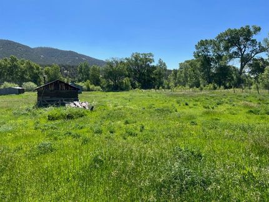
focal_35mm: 26
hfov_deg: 67.3
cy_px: 101
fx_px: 202
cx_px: 134
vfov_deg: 53.0
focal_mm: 5.7
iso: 50
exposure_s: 1/2994
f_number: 1.5
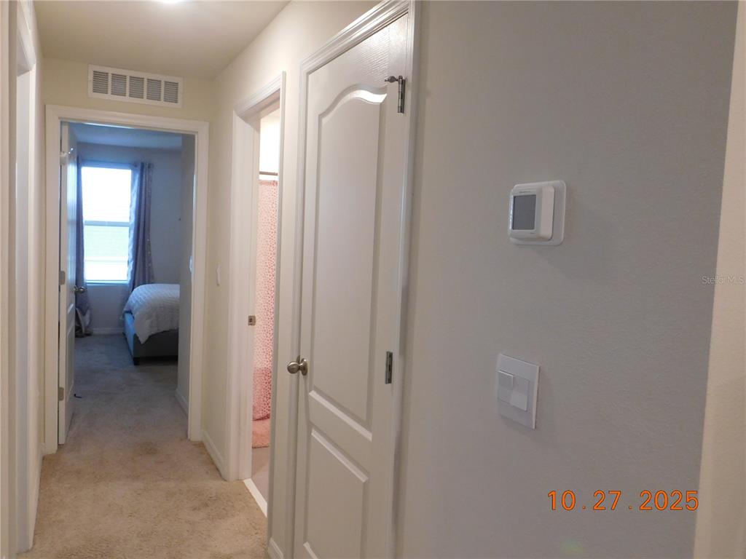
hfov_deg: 60.0
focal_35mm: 30
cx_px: 373
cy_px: 280
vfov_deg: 46.8
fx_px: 647
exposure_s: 1/30
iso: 280
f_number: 3.2
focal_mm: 5.3
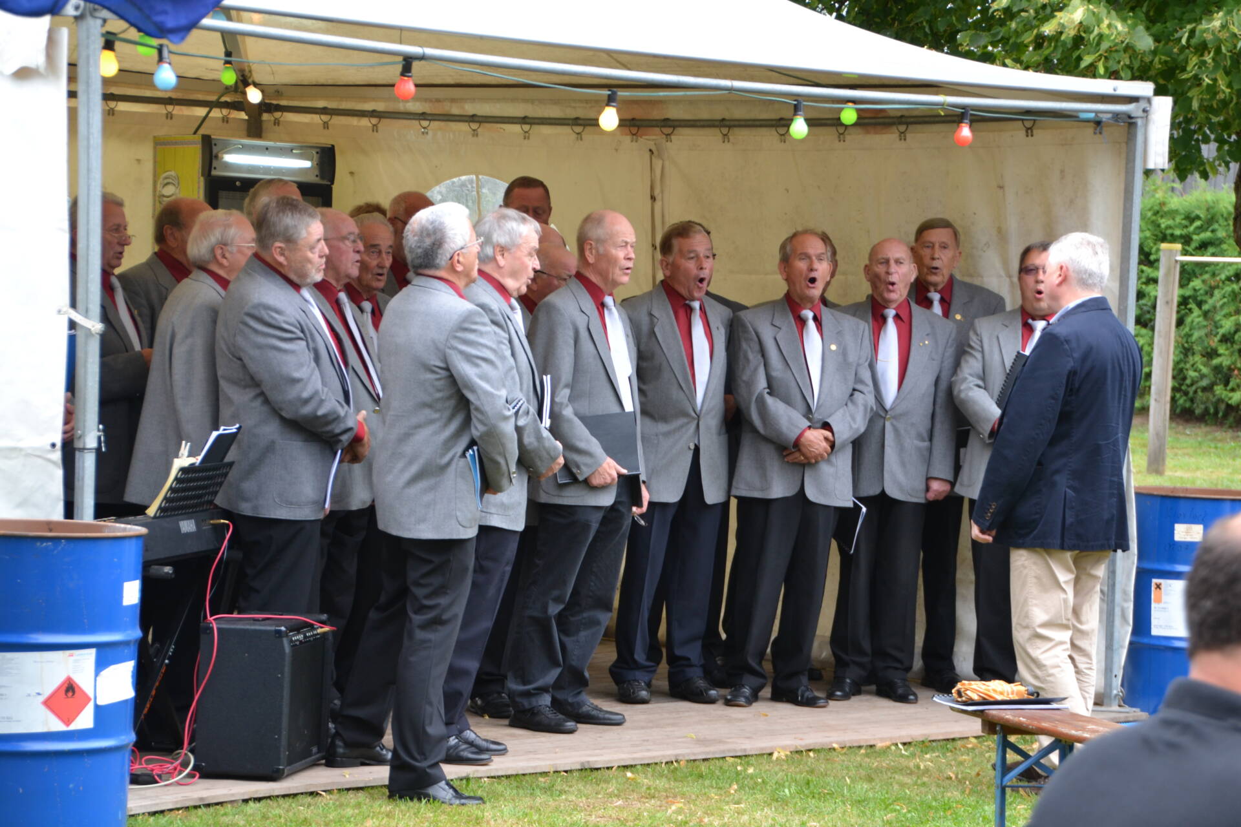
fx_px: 4033
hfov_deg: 17.5
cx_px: 620
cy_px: 414
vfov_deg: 11.7
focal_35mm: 117
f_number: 5.6
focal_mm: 78
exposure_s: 1/125
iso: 400
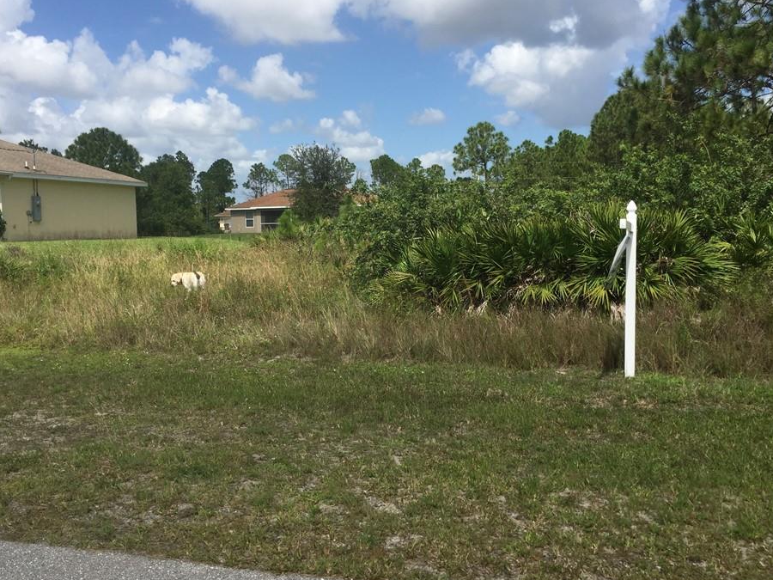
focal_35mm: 33
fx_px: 737
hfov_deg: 55.3
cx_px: 356
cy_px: 285
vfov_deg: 42.9
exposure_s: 1/2326
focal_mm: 4.15
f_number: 2.2
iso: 32
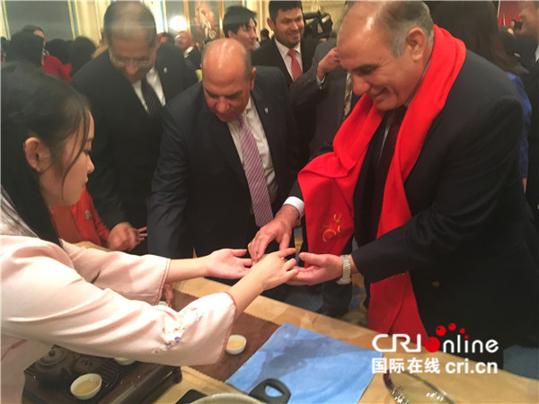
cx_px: 270
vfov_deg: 48.2
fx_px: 452
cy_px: 202
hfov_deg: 61.7
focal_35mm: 29
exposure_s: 1/17
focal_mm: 4.15
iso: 400
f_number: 2.2
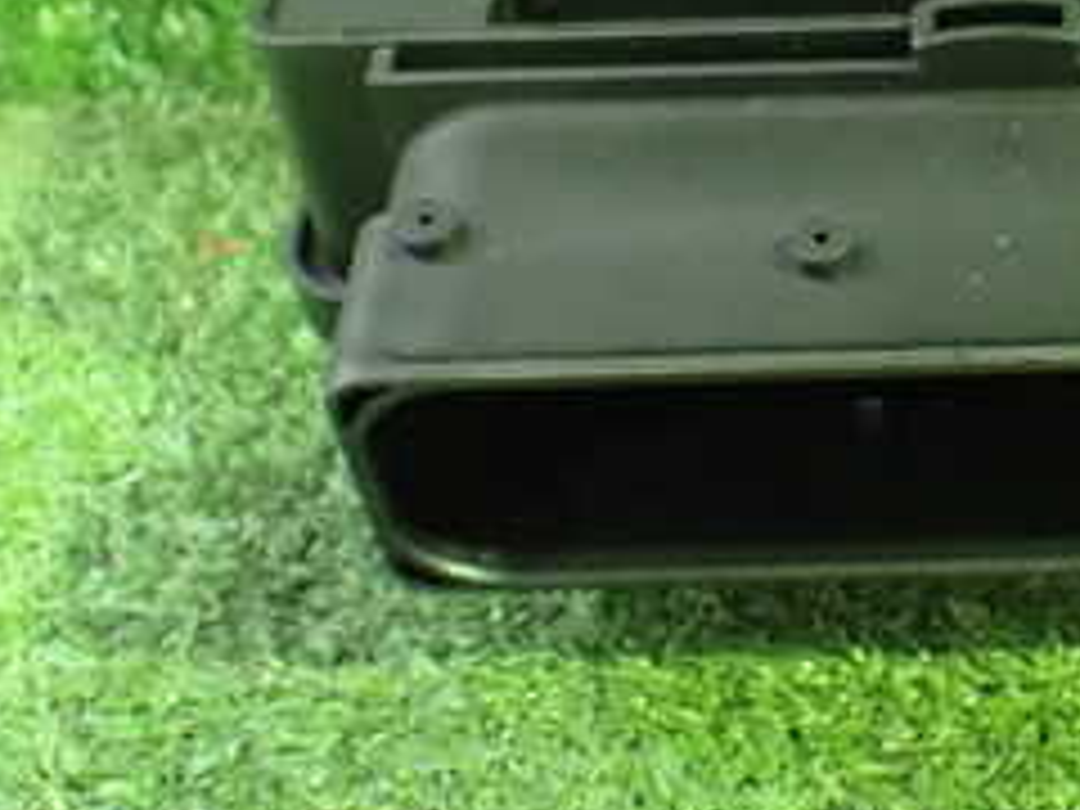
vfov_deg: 19.4
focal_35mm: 75
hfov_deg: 24.9
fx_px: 2340
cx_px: 1044
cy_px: 162
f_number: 2.3
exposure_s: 1/30
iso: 1250
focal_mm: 5.4
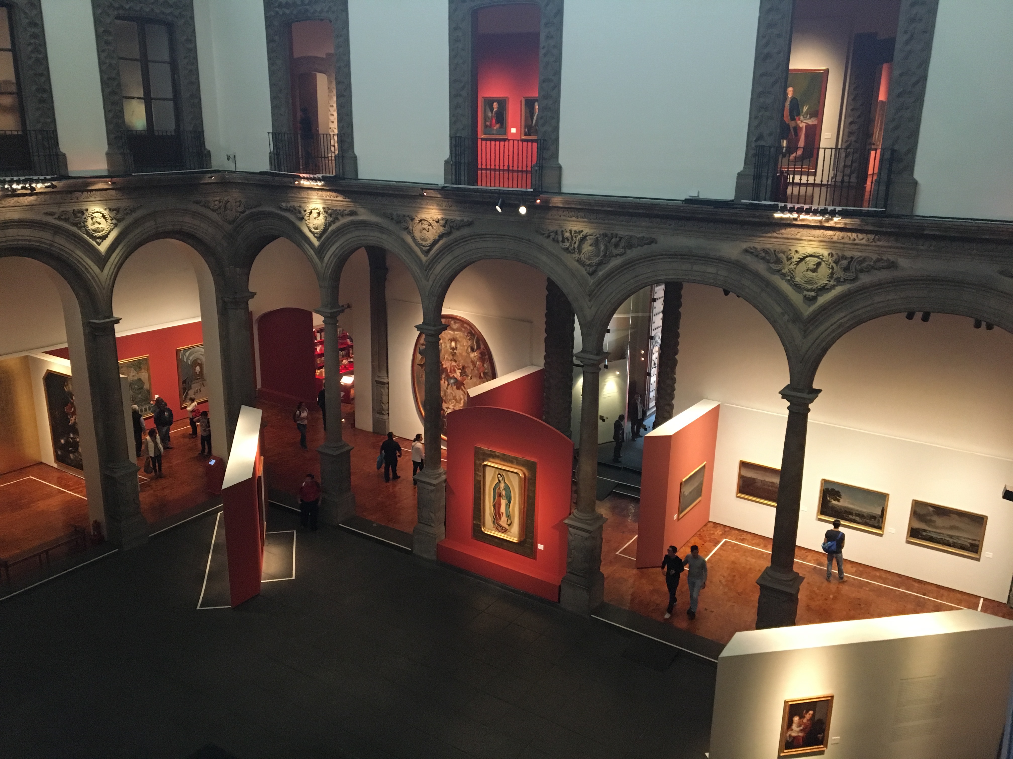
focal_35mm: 29
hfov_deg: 61.7
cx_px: 506
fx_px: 849
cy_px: 380
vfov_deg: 48.2
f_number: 2.2
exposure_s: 1/30
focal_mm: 4.15
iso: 200
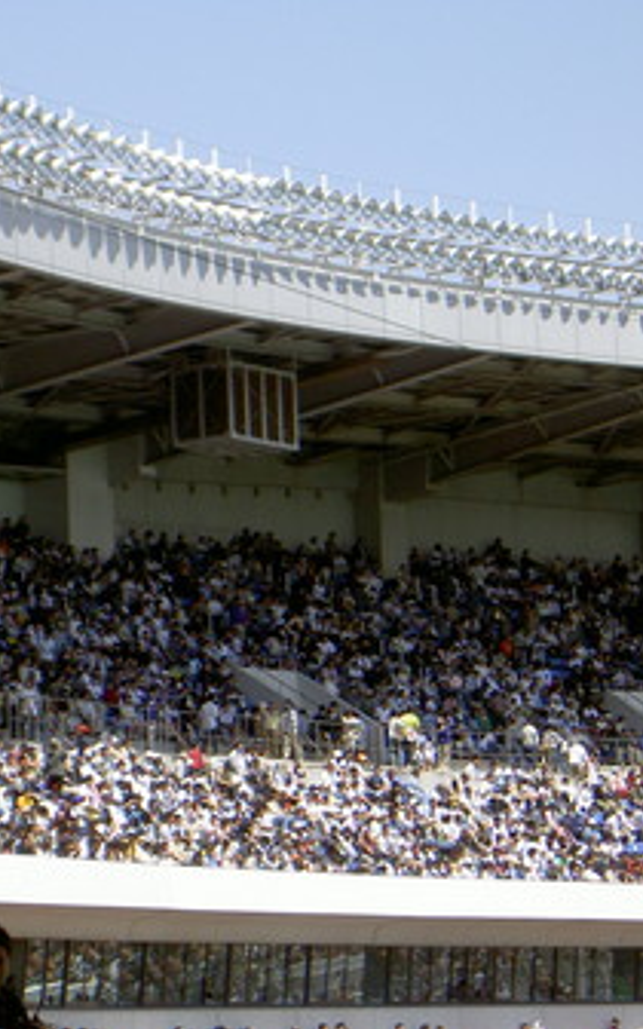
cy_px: 514
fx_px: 4066
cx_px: 184
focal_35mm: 145
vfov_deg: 14.4
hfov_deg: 9.0
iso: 100
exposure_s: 1/400
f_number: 4.9
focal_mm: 16.8
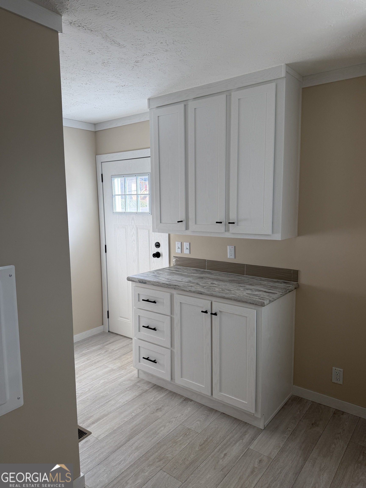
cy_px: 244
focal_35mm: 24
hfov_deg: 56.8
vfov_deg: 71.6
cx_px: 183
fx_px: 338
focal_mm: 6.76
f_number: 1.78
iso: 80
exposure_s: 1/181
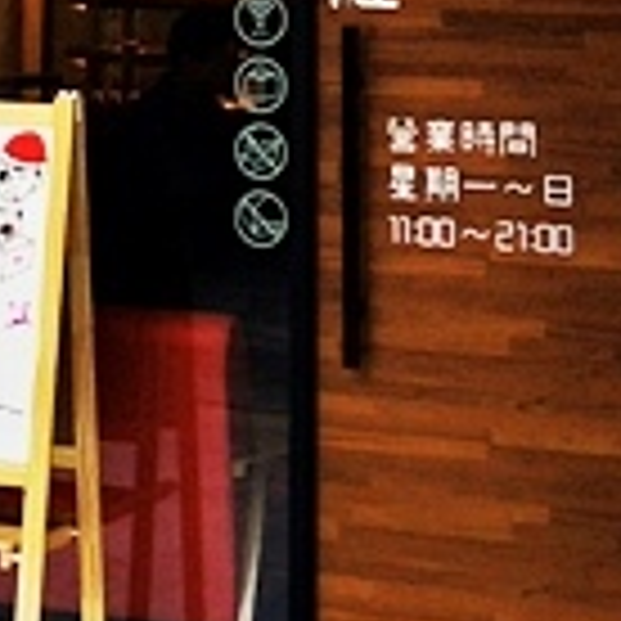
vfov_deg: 11.4
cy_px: -594
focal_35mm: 139
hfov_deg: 12.2
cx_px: -205
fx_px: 2821
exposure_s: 1/400
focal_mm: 5.5
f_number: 3
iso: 100
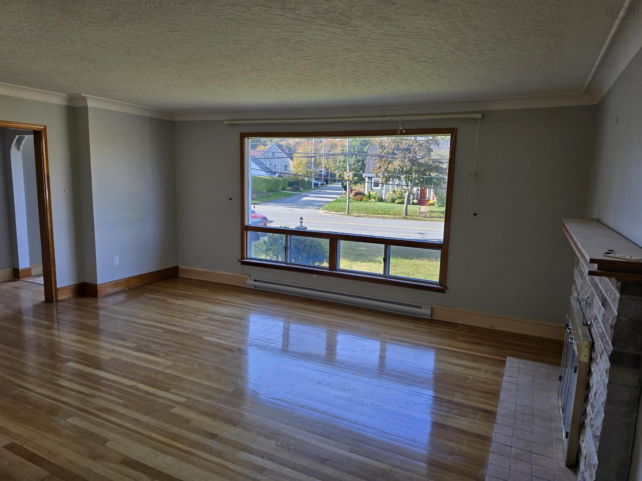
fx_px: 427
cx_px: 321
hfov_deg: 73.9
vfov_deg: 58.9
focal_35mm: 23
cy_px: 240
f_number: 1.7
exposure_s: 1/180
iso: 64
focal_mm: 6.3
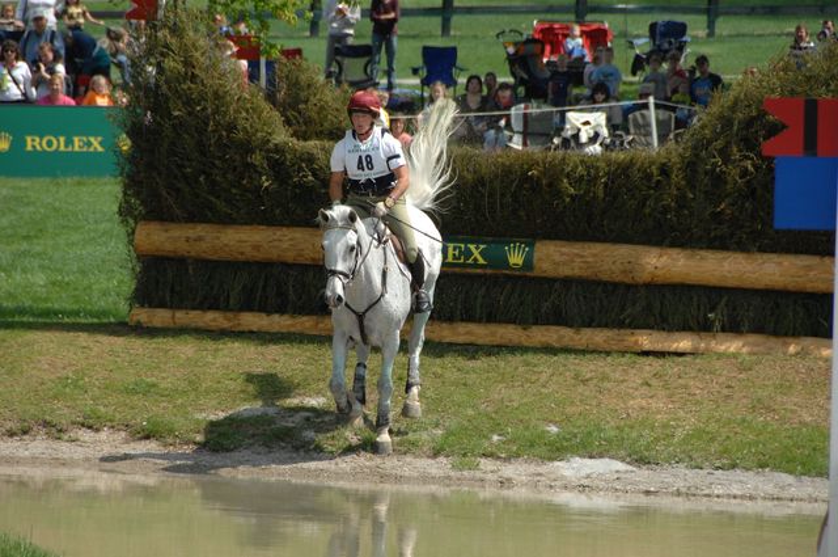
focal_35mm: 300
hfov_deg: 6.9
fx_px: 6974
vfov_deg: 4.6
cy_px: 278
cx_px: 419
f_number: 6.7
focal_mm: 200
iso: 500
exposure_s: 1/1000
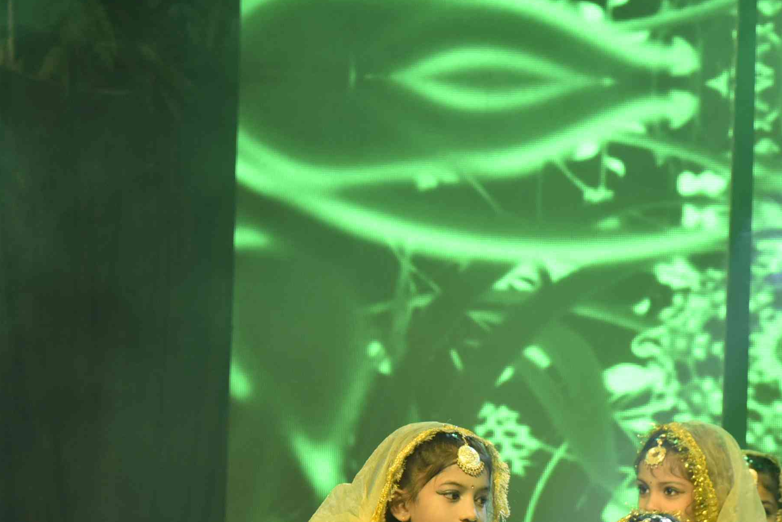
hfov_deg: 7.8
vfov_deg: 5.2
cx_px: 825
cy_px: 638
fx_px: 5669
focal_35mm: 261
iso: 500
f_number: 5
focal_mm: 105
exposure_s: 1/160
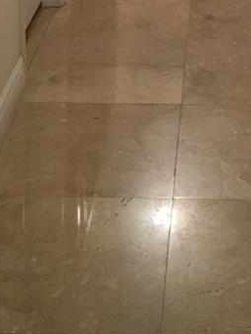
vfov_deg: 16.8
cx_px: 199
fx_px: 986
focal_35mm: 102
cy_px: -219
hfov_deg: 14.4
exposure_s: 1/15
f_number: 2.2
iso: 100
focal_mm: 4.15
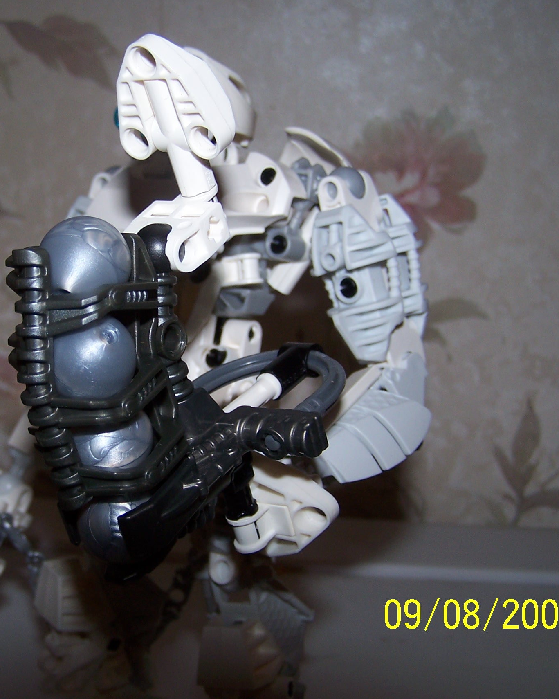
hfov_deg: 29.9
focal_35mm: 50
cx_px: 161
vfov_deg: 37.3
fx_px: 1034
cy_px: 349
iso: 80
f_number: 2.8
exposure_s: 1/60
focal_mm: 6.3
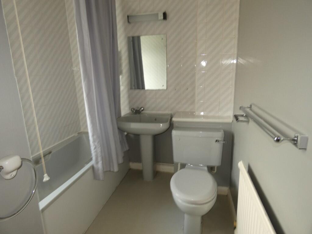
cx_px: 156
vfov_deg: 66.0
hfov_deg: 81.7
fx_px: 180
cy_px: 117
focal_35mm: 20
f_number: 2.8
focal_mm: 3.6
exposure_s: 1/25
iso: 80
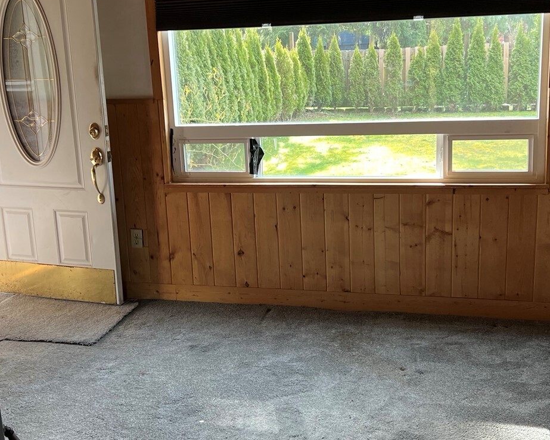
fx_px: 716
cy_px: 197
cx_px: 248
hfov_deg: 42.0
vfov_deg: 34.1
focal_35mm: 44
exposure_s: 1/121
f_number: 1.5
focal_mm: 5.7
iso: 80
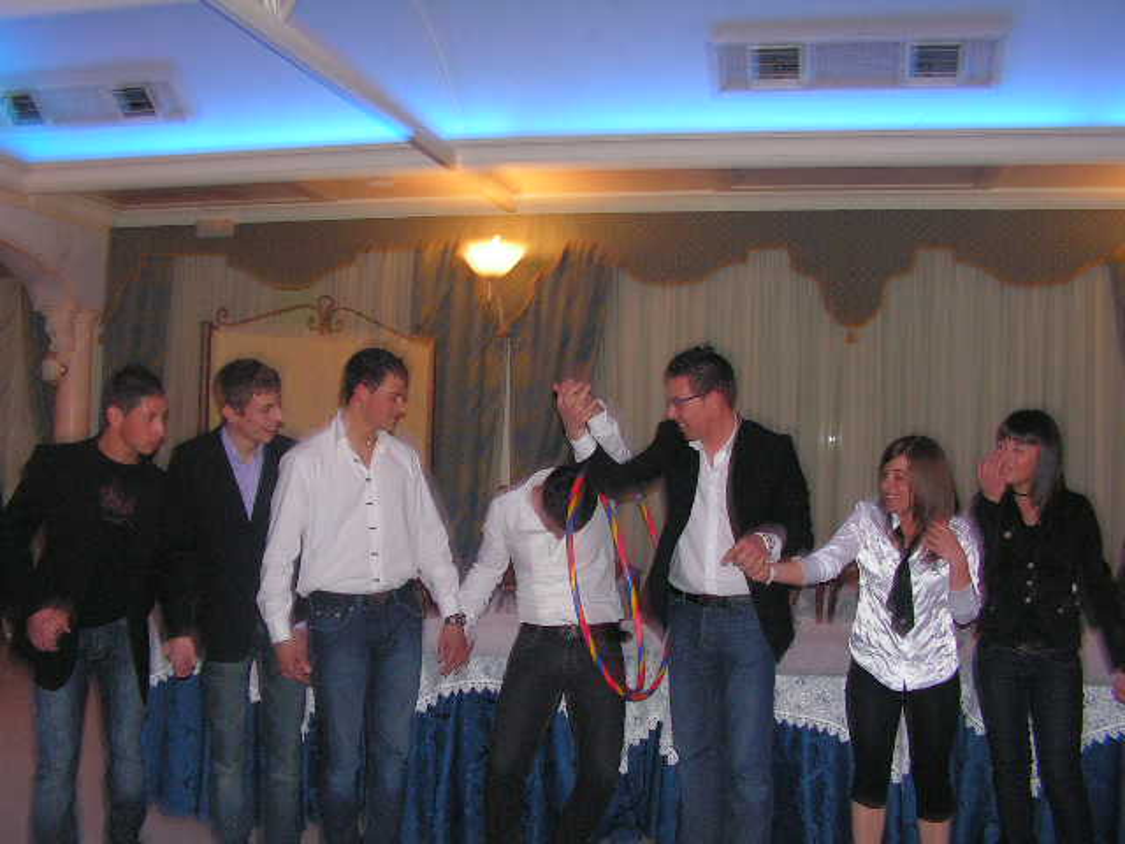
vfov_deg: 39.7
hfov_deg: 51.4
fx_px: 1170
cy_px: 422
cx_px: 562
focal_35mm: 36
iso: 200
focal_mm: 6
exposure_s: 1/50
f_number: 3.2
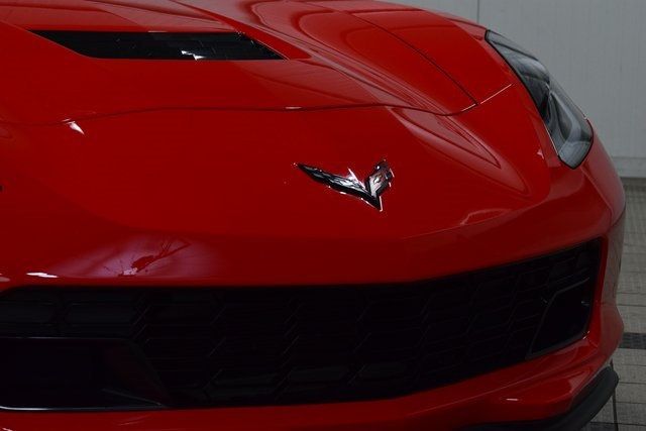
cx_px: 323
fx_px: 1884
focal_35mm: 105
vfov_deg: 13.0
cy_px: 216
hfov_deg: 19.5
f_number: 9
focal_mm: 70
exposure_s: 1/125
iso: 1600
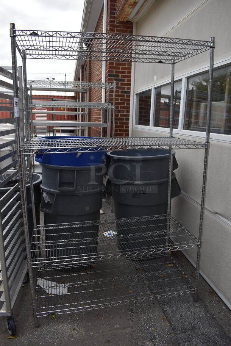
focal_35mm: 27
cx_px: 116
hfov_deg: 48.0
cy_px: 173
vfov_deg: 67.3
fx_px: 259
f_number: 5.6
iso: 200
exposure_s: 1/250
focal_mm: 18
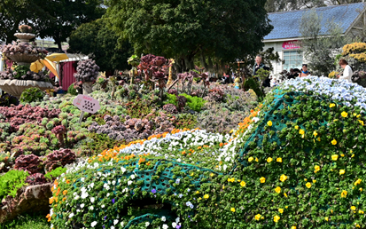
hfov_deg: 24.9
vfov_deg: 15.7
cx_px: 230
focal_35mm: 83
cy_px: 94
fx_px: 828
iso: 100
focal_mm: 28
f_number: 8
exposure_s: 1/160
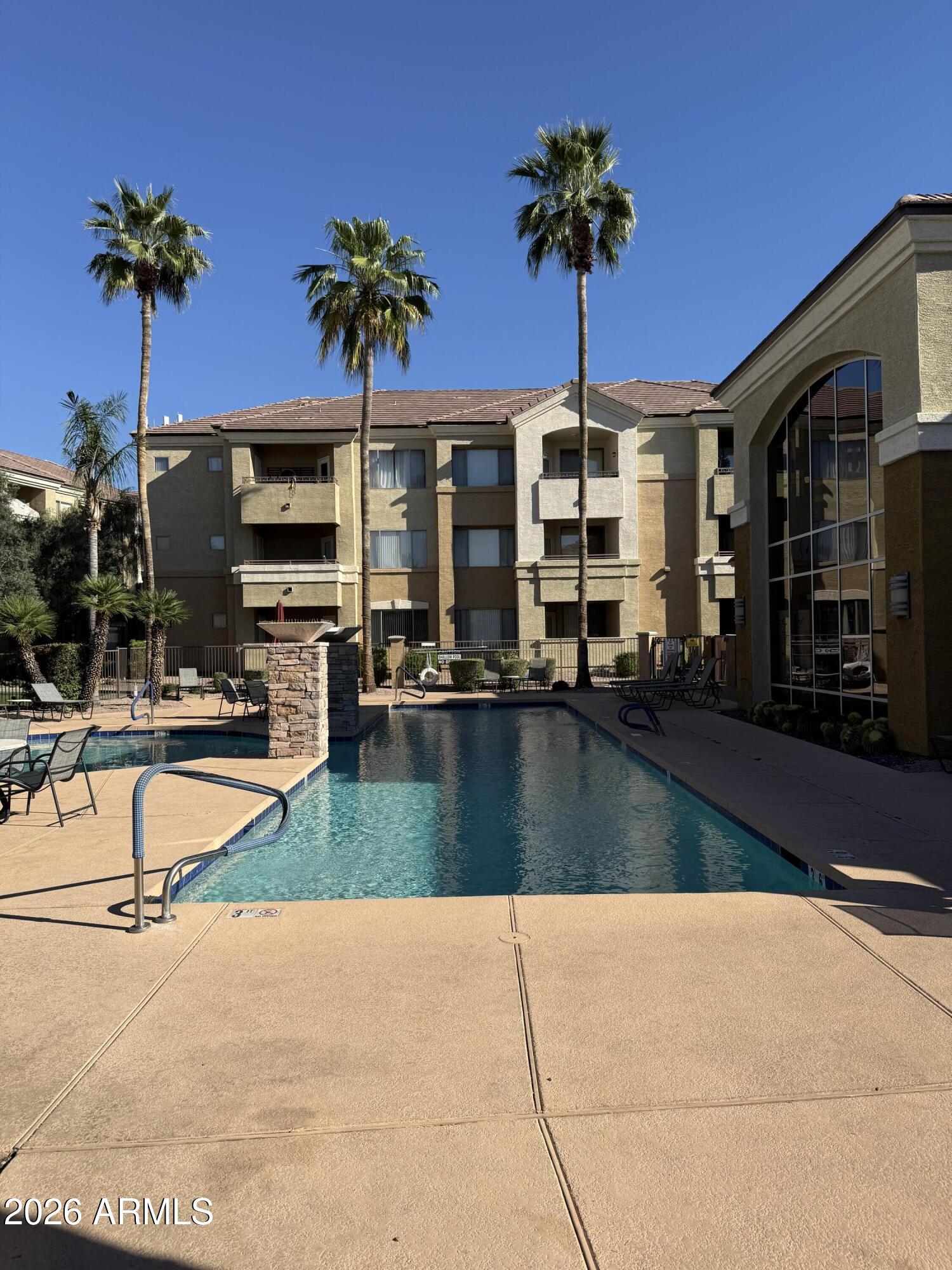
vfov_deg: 71.6
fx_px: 880
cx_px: 476
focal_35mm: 24
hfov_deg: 56.8
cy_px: 635
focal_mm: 6.76
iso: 80
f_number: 1.78
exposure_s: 1/4975
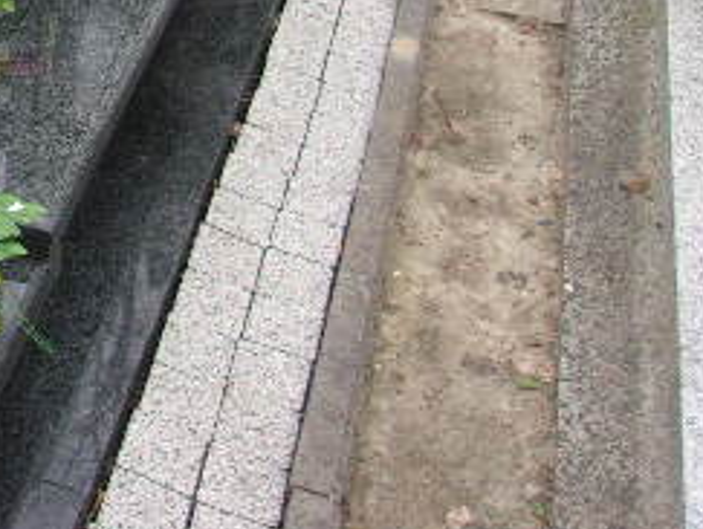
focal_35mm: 71
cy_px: -121
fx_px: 1444
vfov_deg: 19.5
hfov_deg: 24.5
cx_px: -159
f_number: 3
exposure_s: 1/125
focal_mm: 4.9
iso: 80
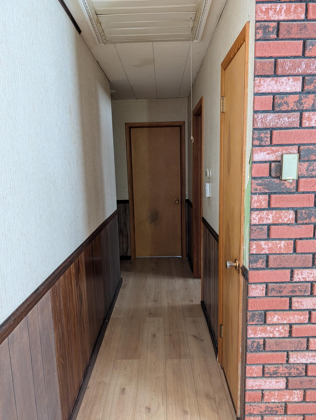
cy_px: 210
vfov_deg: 71.5
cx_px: 158
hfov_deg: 56.9
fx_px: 291
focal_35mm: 24
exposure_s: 1/60
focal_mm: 6.9
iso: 325
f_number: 1.68
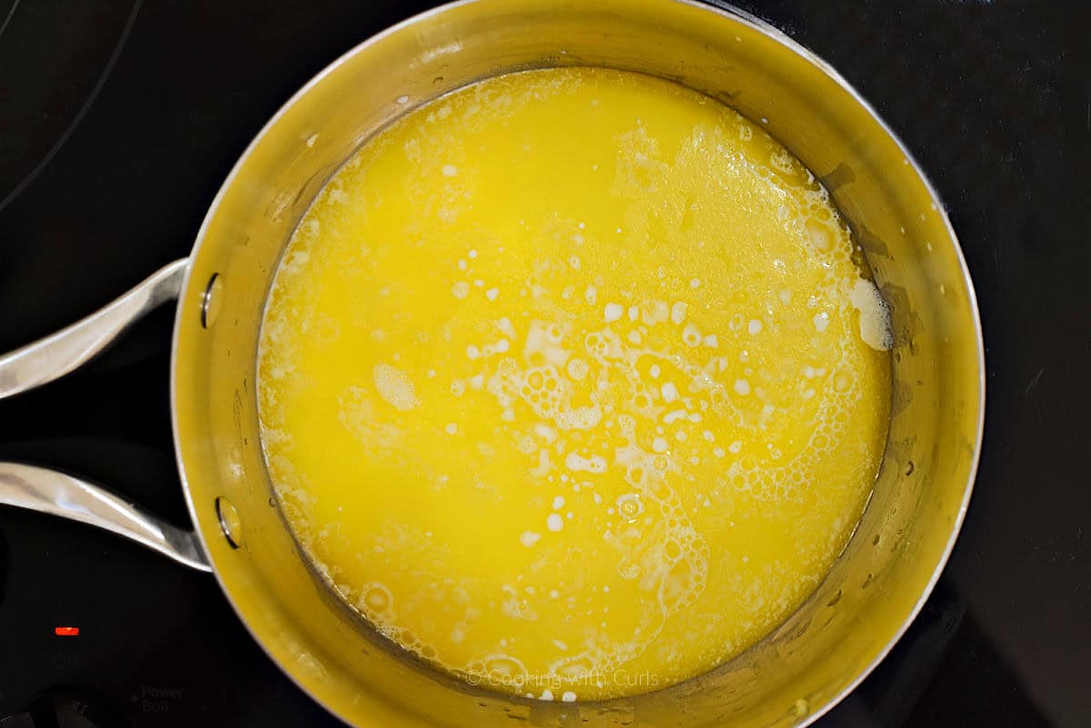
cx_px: 546
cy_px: 364
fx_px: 1516
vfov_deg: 27.0
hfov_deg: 39.6
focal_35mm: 50
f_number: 7.1
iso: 1600
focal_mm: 50
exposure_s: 1/60
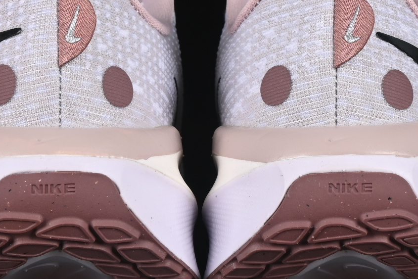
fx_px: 2869
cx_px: 226
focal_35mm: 247
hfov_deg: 8.3
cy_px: 7
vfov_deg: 5.6
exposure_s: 1/80
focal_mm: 50
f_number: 8
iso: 160
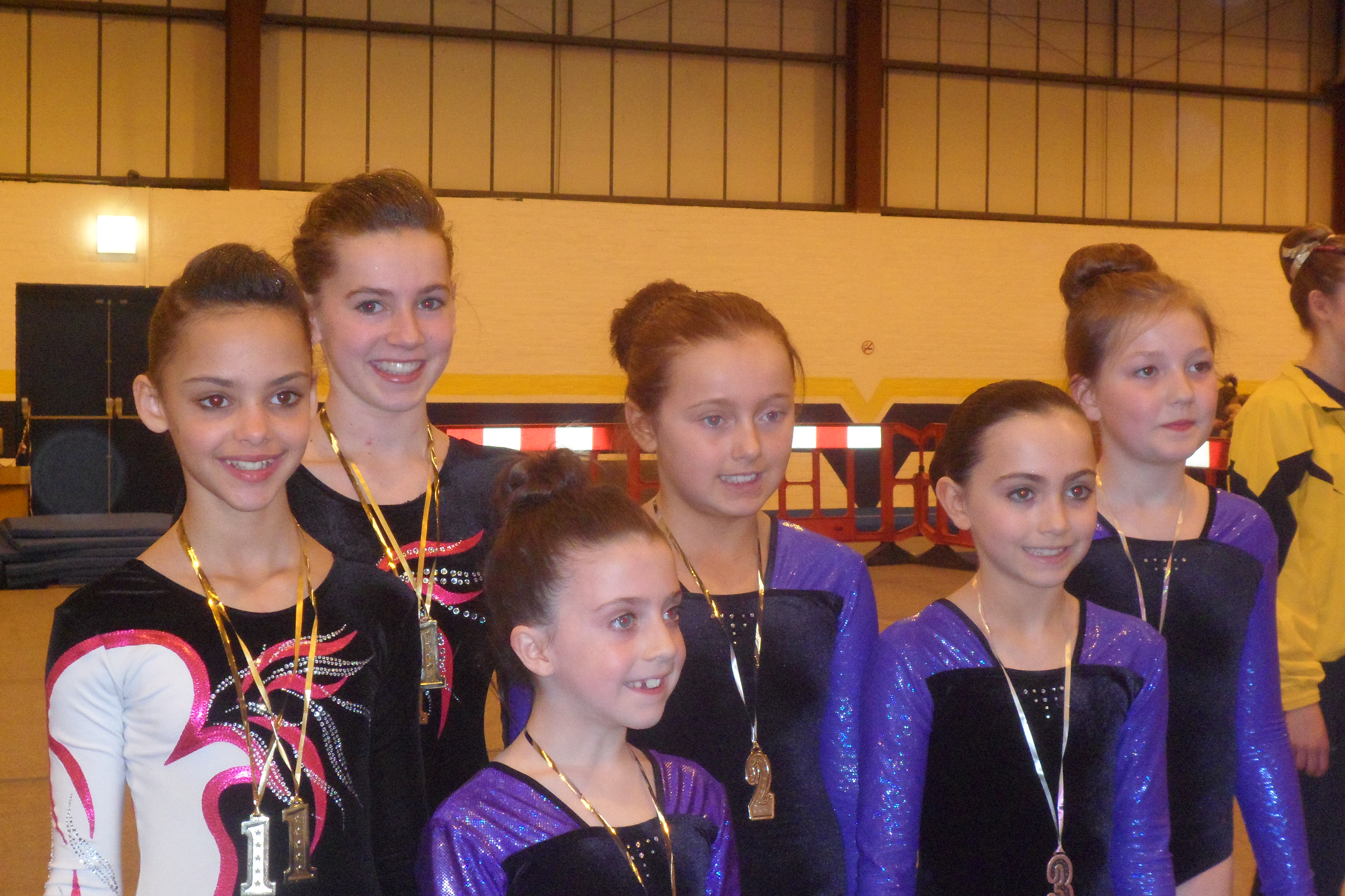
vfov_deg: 24.6
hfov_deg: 36.2
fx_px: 2055
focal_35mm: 55
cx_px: 675
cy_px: 424
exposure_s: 1/60
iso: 400
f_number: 5
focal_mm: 9.3
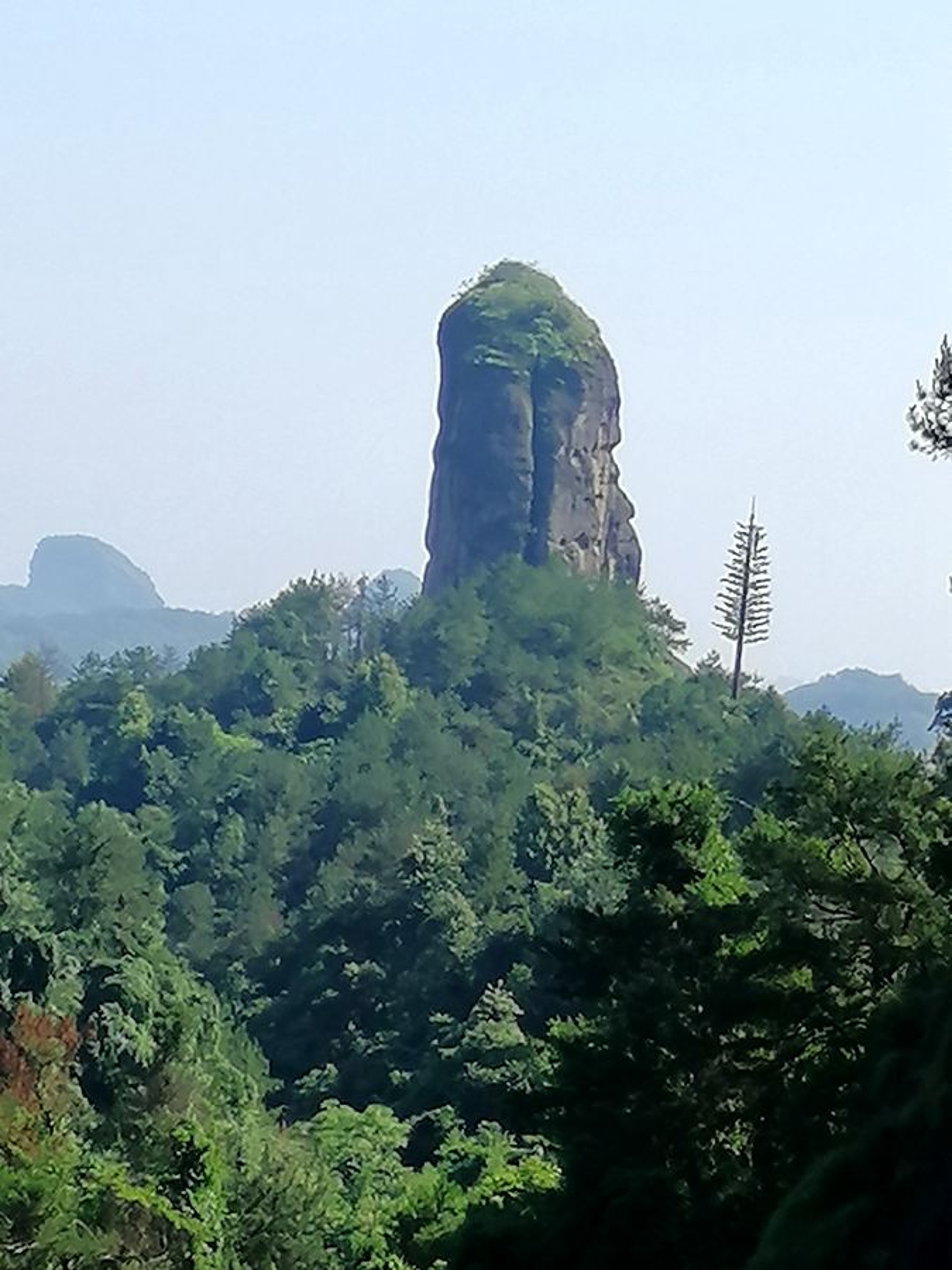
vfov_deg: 12.7
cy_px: 635
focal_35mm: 156
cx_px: 476
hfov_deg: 9.5
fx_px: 5720
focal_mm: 3.81
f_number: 2.2
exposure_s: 1/738
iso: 50
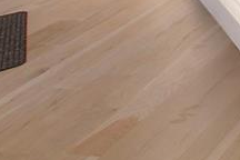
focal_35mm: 71
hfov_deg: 18.1
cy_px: -211
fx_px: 473
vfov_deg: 14.1
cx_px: 492
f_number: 7.1
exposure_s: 1/500
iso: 100
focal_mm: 10
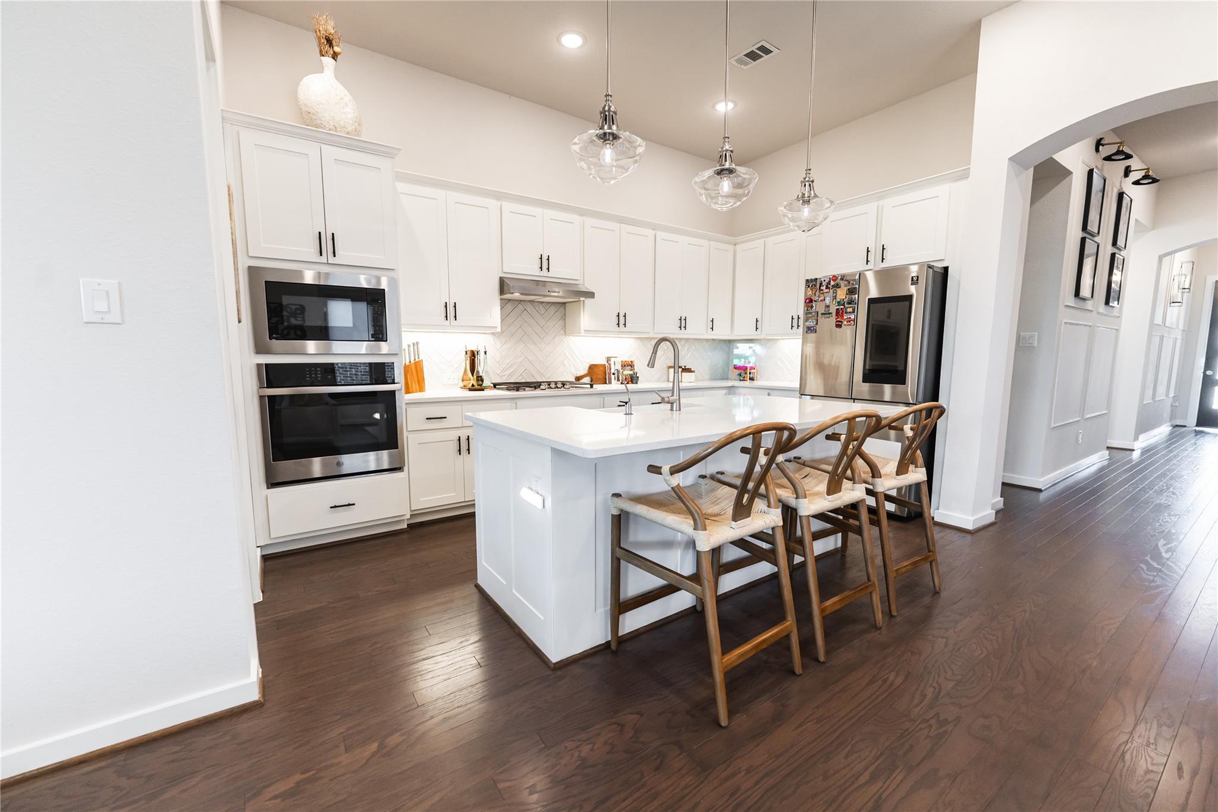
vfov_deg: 81.2
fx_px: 474
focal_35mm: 14
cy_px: 406
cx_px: 609
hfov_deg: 104.3
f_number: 4
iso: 800
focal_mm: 14
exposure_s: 1/160
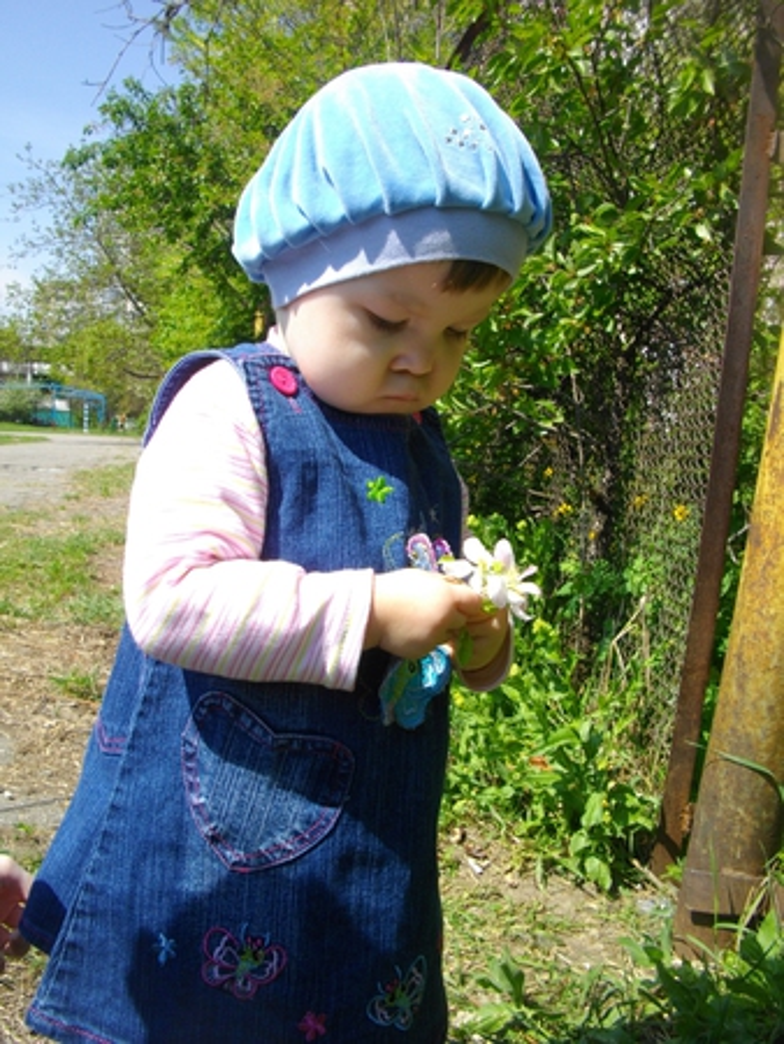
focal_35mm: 32
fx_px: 965
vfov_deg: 56.8
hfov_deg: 44.2
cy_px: 522
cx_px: 392
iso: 100
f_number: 5.5
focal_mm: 5.7
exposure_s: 1/250
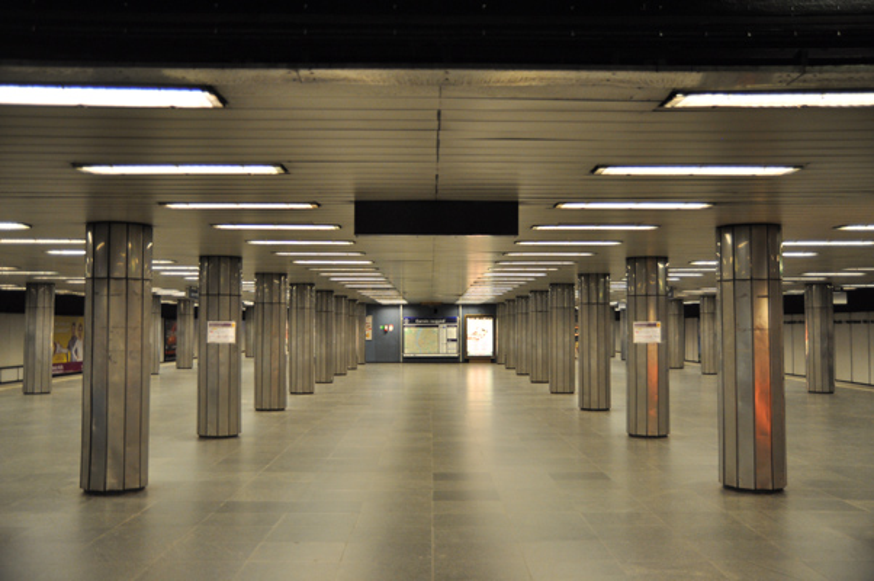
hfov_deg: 53.2
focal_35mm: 36
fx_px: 873
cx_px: 437
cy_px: 290
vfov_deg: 36.8
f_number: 3.2
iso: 800
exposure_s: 1/40
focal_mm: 24
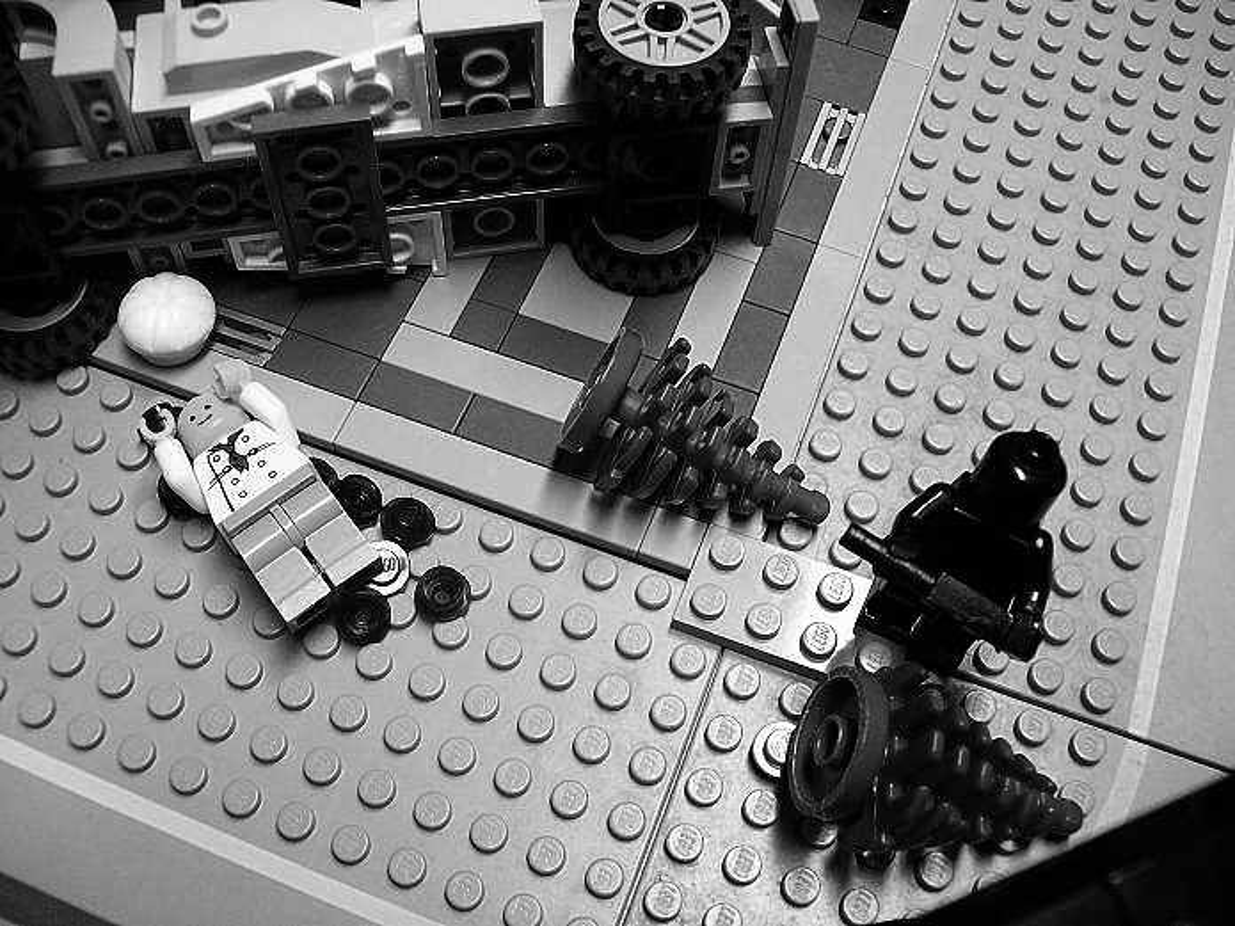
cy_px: 463
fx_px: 1284
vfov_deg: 39.6
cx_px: 618
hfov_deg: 51.4
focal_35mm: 36
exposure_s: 1/25
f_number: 2.7
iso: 160
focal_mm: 6
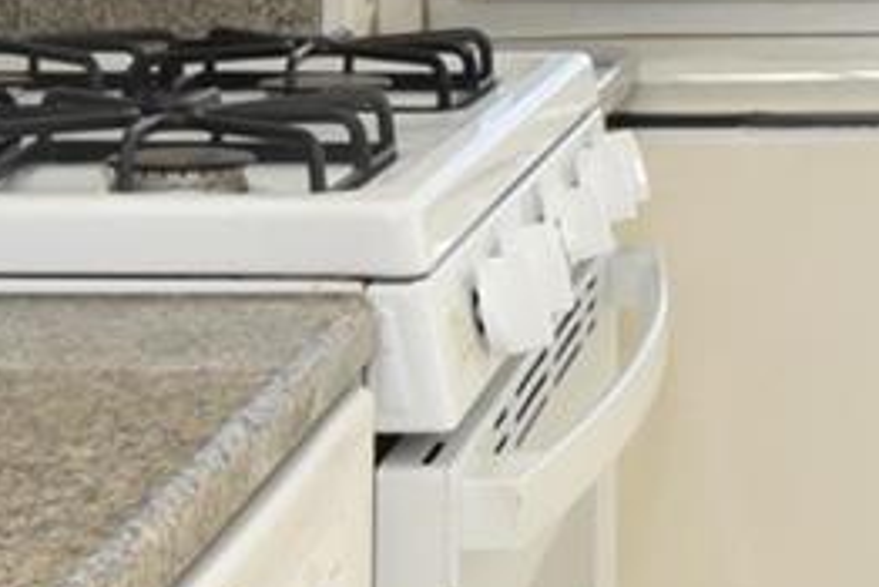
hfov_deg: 15.7
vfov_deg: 10.7
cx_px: 1107
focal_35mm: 125
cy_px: -242
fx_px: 3054
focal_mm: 16
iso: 1250
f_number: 18
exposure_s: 1/200
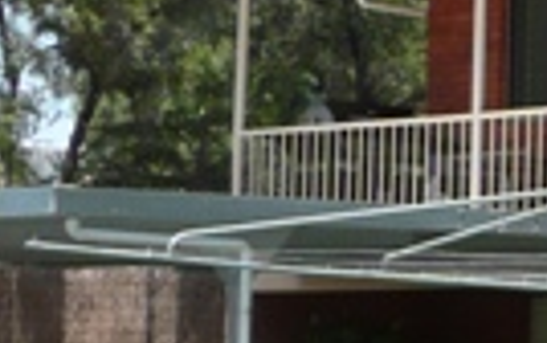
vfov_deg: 7.4
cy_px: 155
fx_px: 2641
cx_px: 1612
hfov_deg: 9.4
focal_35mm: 177
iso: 100
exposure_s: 1/500
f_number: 3.3
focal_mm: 4.6
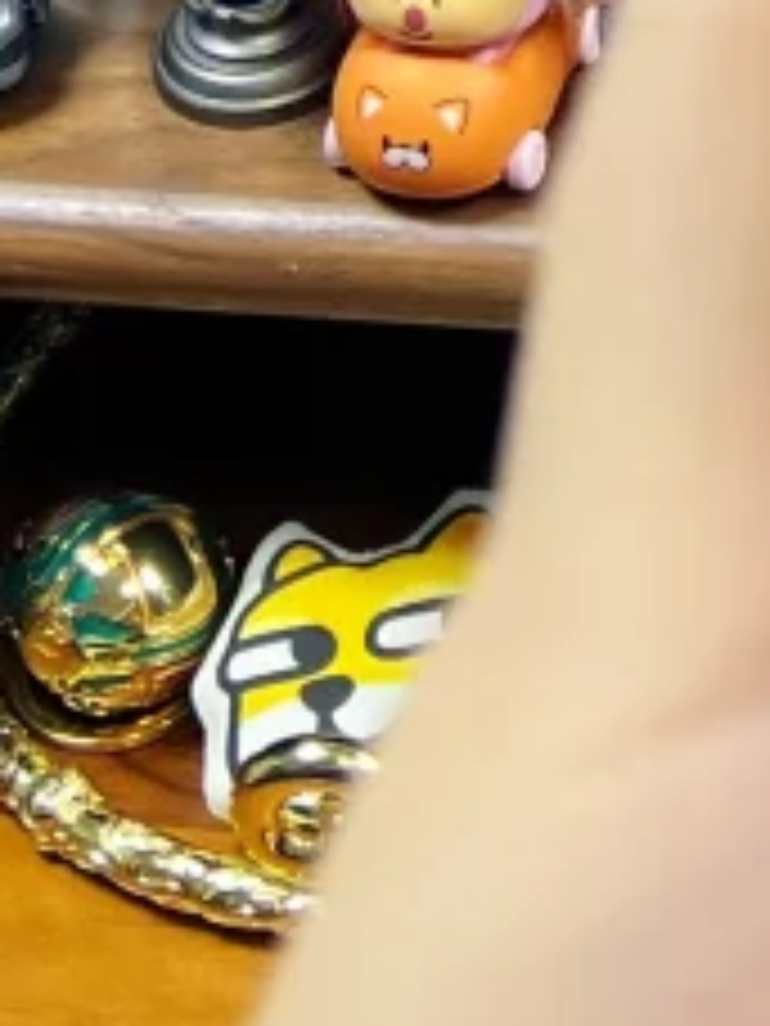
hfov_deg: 8.6
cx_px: 1445
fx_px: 4864
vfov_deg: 11.0
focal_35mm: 164
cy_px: -1035
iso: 80
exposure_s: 1/60
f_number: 1.5
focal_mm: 5.7
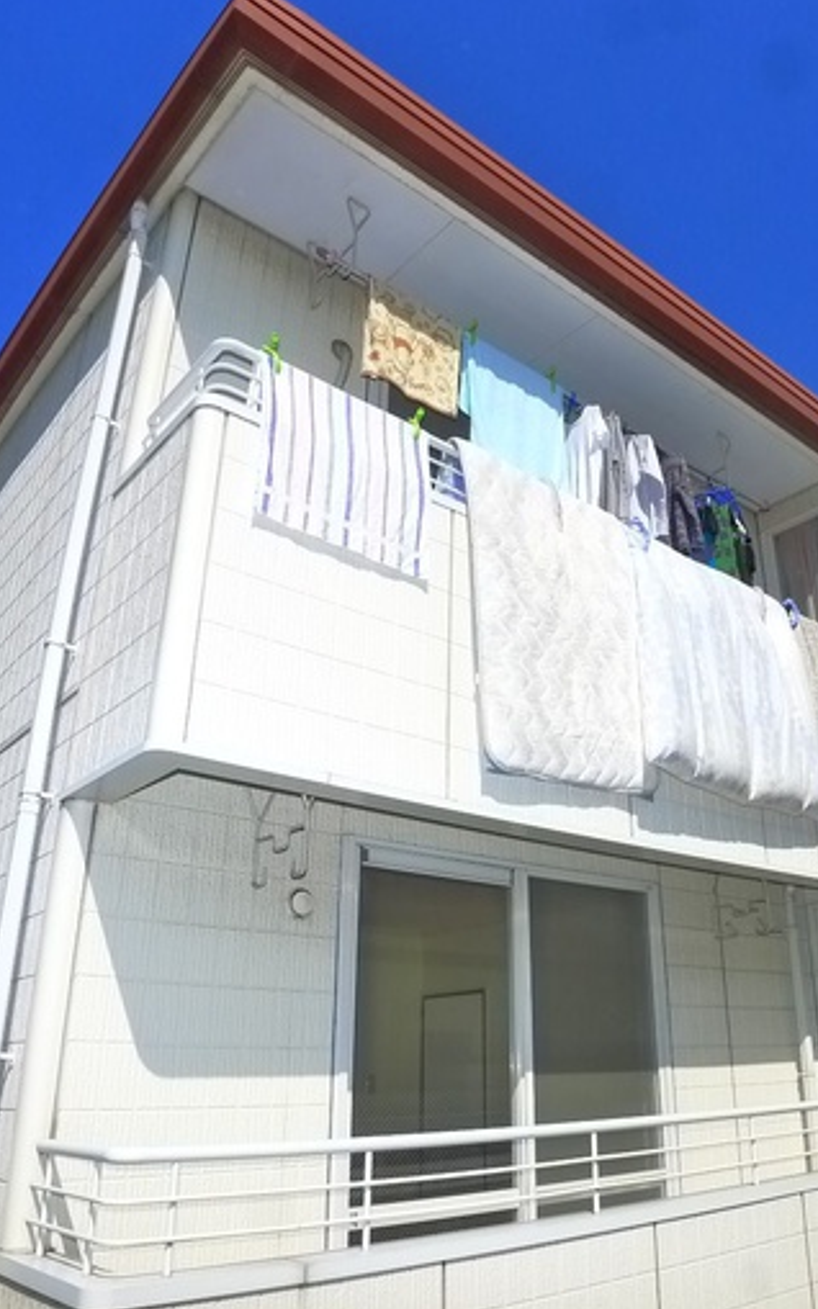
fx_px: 1249
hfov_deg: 35.9
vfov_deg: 55.3
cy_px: 652
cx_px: 556
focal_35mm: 35
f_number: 5
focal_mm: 5.1
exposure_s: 1/1000
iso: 400
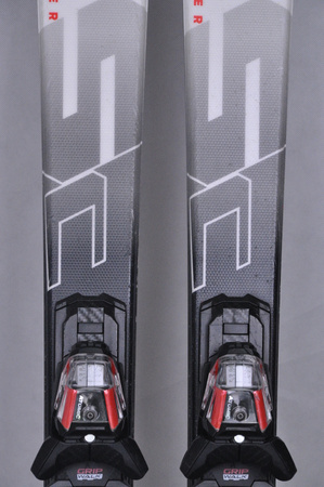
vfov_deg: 13.1
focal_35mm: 158
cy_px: 244
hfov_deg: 8.7
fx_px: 2131
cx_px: 162
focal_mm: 105
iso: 3200
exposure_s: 1/125
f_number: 9.5
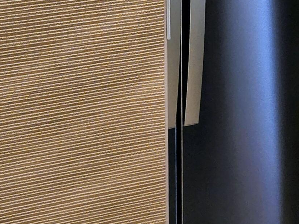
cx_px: 111
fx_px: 786
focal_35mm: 91
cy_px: -83
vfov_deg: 15.3
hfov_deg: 21.5
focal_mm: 4.68
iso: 366
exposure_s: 1/120
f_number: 1.7
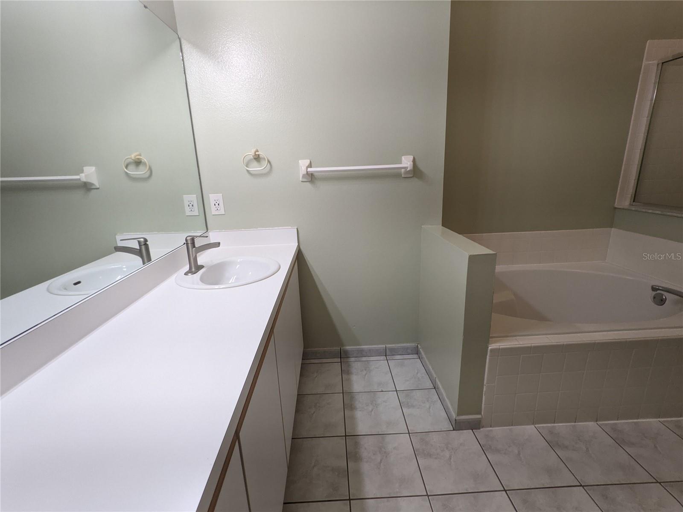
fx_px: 316
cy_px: 256
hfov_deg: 94.5
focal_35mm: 16
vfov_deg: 78.1
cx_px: 342
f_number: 2.2
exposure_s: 1/50
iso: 114
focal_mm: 2.22
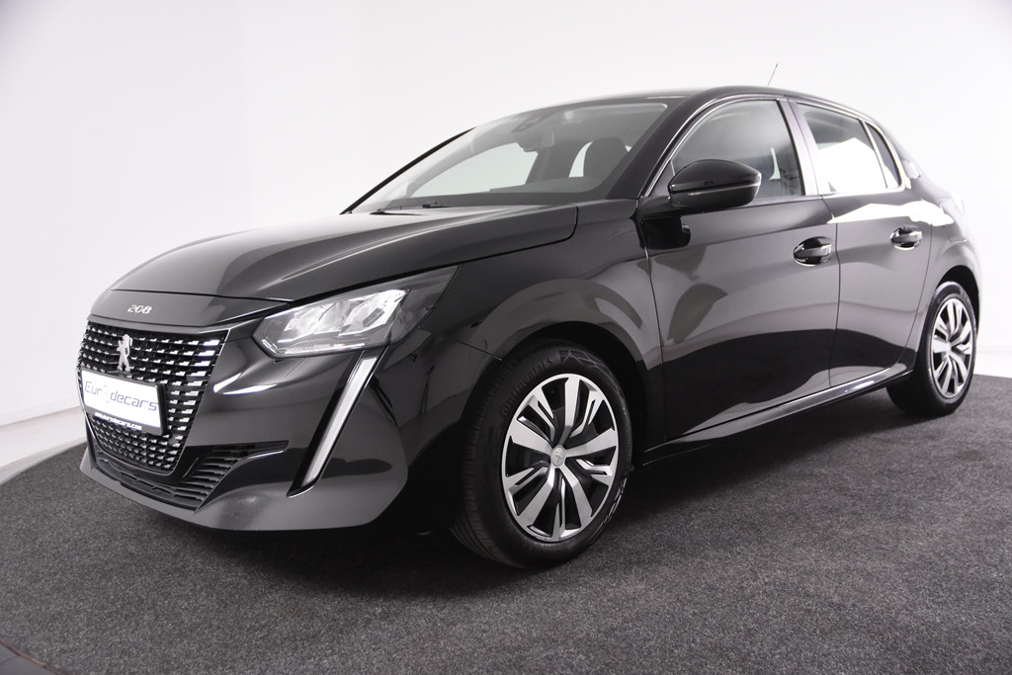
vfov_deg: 36.9
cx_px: 506
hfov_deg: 53.1
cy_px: 338
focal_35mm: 36
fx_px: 1012
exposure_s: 1/50
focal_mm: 24
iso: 1600
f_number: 3.5
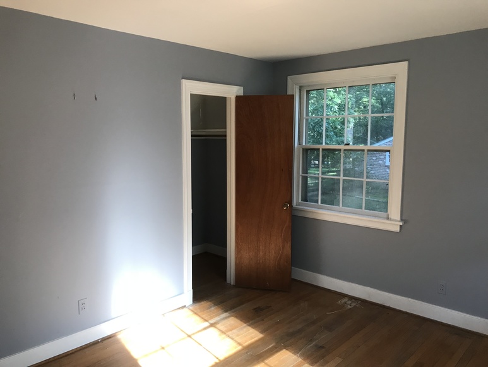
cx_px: 244
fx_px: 395
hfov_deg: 63.4
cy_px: 184
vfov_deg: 49.8
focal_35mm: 28
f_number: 1.8
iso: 25
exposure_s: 1/30
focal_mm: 3.99
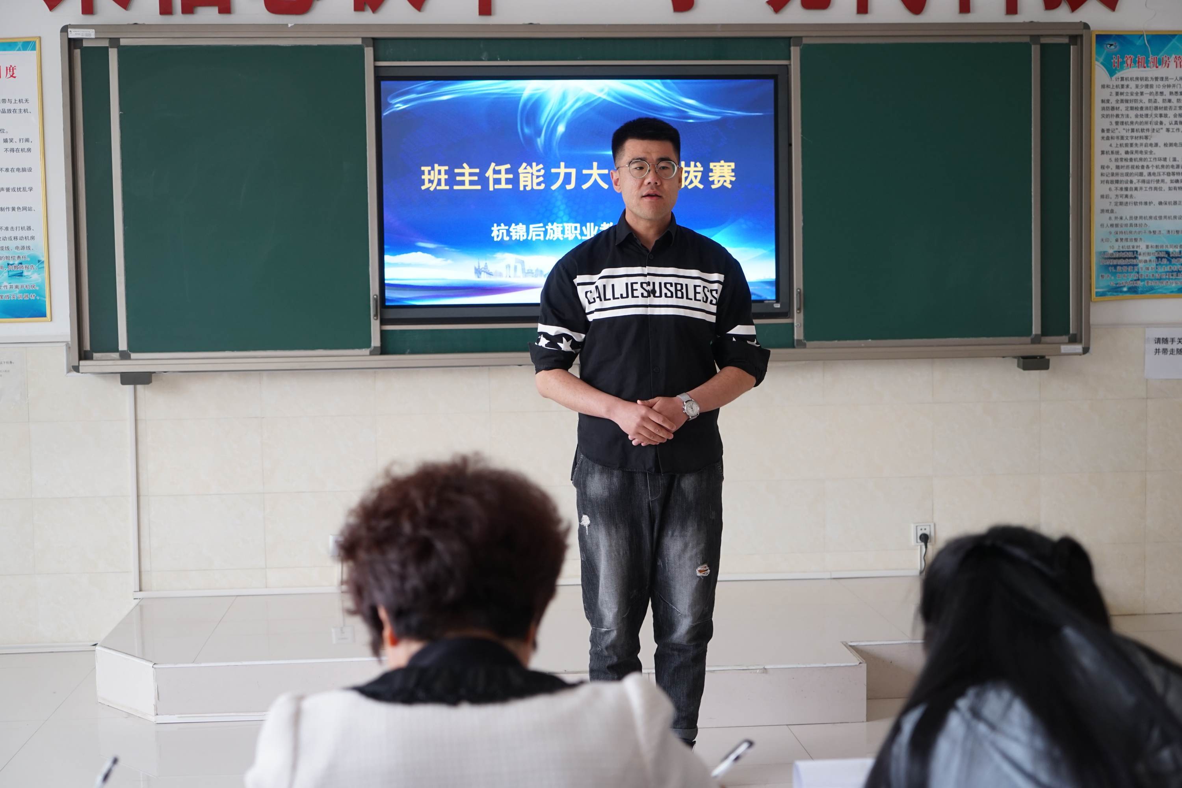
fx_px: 1609
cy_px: 394
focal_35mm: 49
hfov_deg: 40.3
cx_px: 591
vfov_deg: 27.5
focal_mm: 49
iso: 640
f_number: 4
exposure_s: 1/60.2
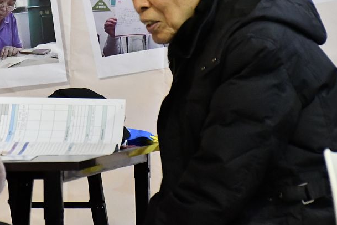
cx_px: 52
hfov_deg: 7.3
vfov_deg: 4.9
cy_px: 14
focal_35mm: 280
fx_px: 2621
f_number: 5.3
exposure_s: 1/160
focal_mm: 95
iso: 7200
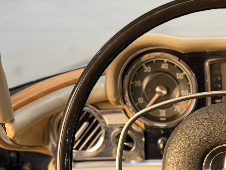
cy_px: 166
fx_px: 379
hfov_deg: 30.6
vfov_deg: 24.2
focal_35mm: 58
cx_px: 231
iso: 400
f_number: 1.78
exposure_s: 1/50
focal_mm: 6.76
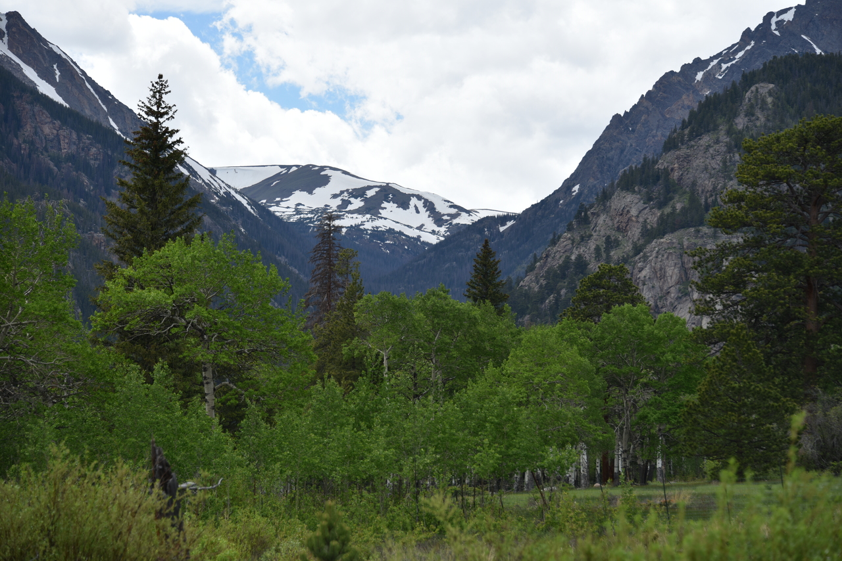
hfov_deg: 15.2
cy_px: 280
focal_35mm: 135
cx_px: 421
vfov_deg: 10.2
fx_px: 3158
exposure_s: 1/320
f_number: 7.1
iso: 100
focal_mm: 135
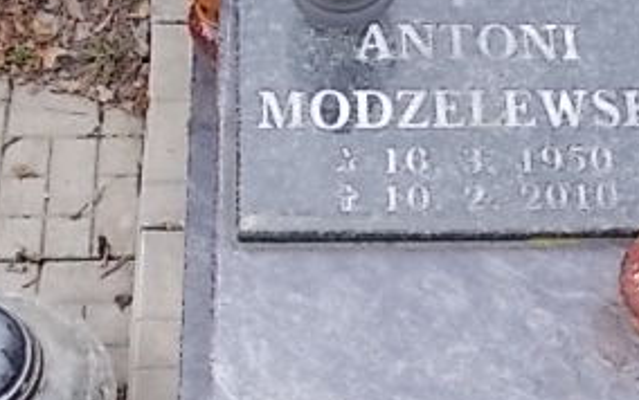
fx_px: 1081
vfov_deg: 20.7
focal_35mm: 62
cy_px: 342
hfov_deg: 32.6
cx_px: 436
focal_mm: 4.6
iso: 80
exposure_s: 1/100
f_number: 3.2
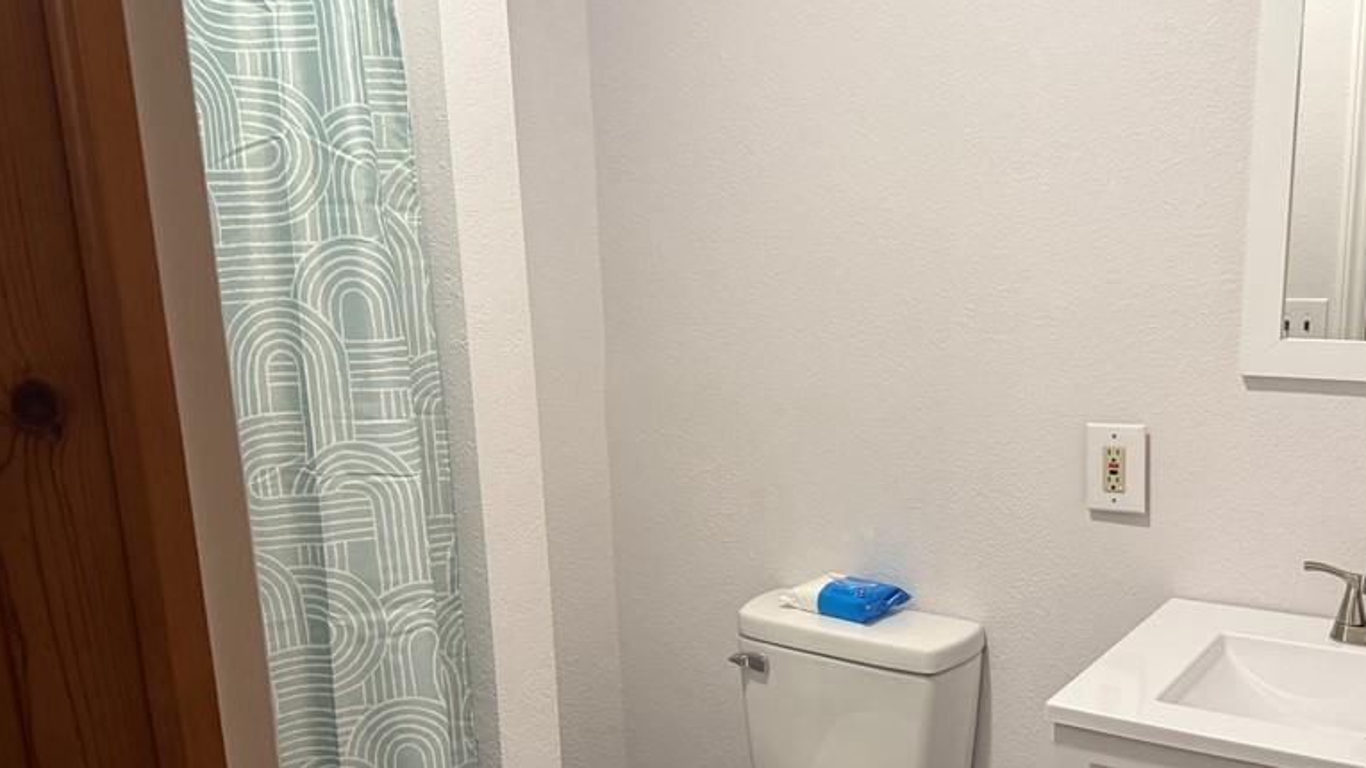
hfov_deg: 56.6
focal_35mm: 35
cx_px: 736
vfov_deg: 33.4
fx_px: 1268
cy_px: 513
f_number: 1.78
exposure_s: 1/60
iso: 320
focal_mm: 6.76
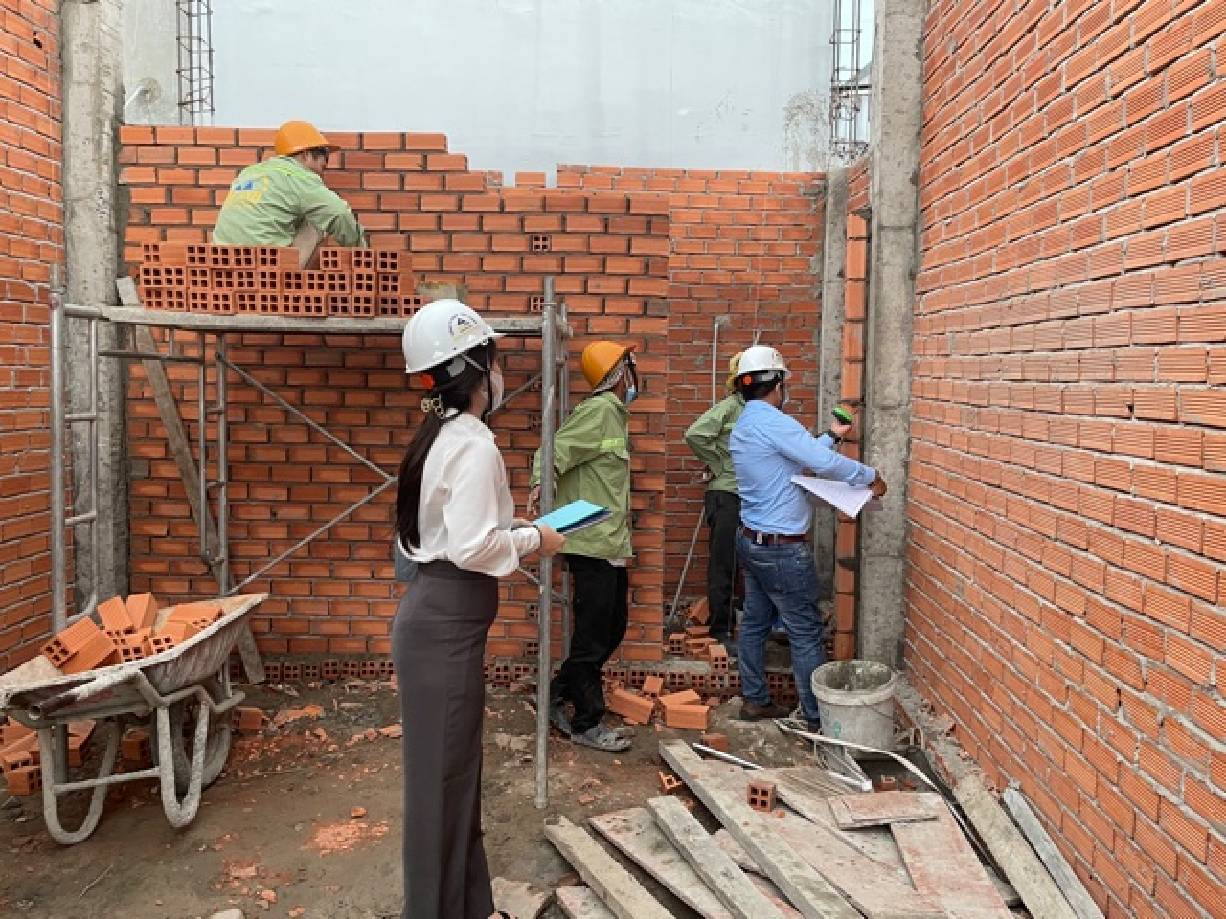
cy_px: 460
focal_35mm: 26
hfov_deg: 67.3
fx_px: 921
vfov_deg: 53.1
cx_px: 613
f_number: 1.6
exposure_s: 1/95
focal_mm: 4.2
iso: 125
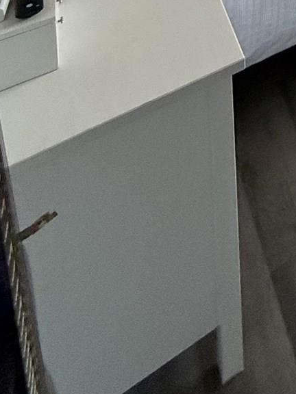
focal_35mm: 56
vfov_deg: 19.6
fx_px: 638
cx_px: 535
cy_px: -385
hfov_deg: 19.4
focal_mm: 2.22
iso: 200
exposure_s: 1/120
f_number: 2.2
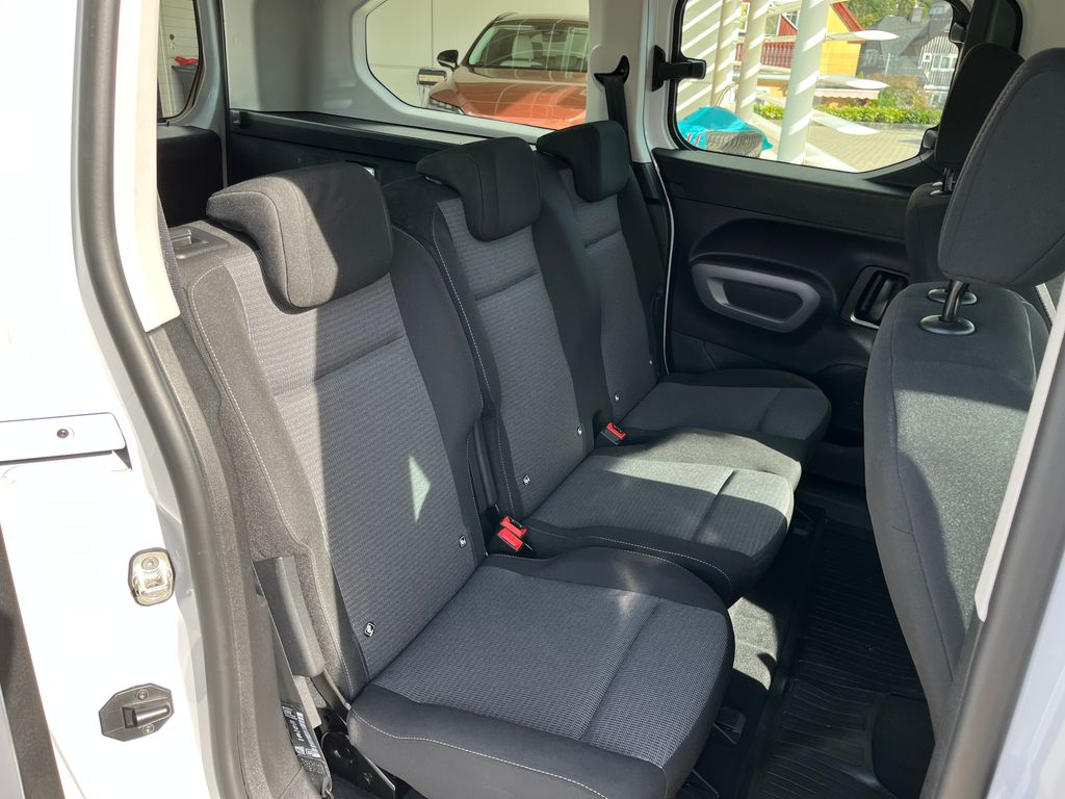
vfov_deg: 53.1
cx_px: 532
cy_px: 400
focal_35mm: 26
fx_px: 800
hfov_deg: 67.3
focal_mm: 5.1
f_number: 1.6
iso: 50
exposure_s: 1/369
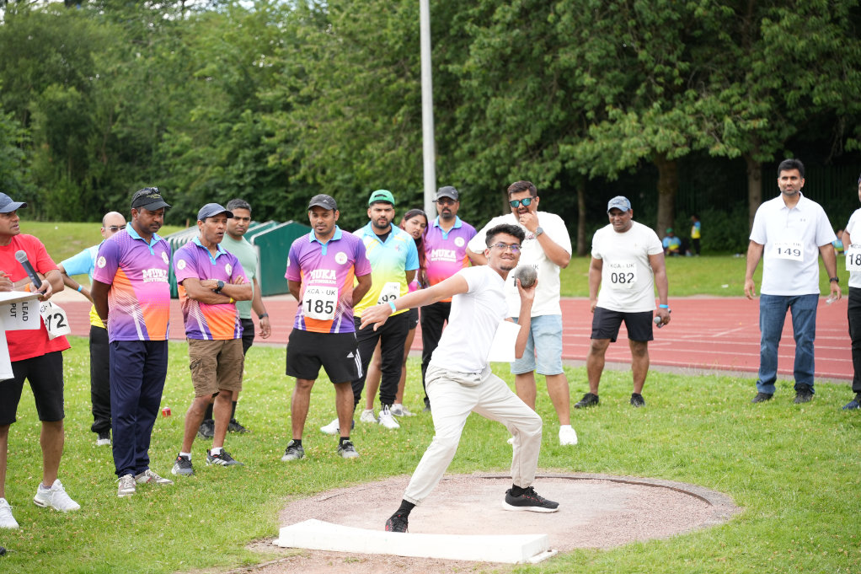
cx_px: 430
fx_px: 1557
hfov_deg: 30.9
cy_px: 287
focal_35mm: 65
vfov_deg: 20.9
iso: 250
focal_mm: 65.1
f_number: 2.8
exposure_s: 1/800
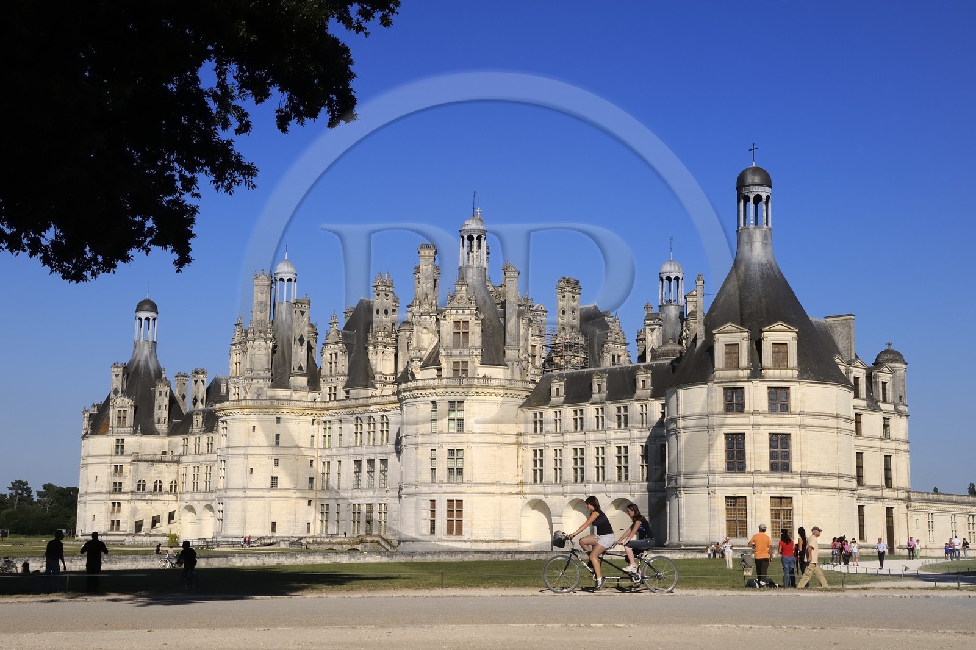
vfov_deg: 28.1
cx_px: 488
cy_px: 325
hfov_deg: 41.1
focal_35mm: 48
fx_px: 1301
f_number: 22
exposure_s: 1/160
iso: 200
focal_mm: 48
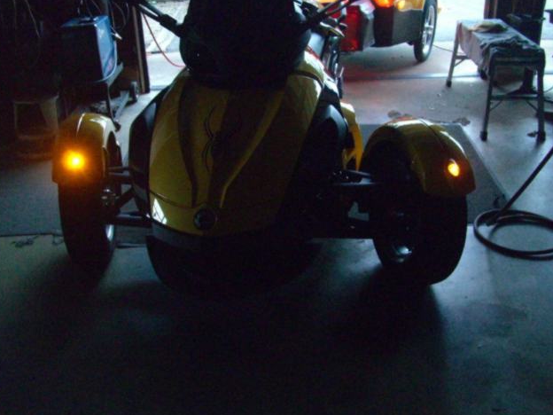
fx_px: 623
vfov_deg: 36.8
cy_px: 208
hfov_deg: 47.9
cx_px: 270
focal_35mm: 39
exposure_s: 1/15
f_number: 2.8
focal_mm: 7.9
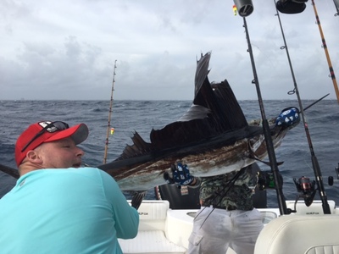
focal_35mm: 29
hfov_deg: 61.7
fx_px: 284
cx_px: 170
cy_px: 127
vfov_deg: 48.2
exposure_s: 1/1054
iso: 25
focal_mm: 4.15
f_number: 2.2
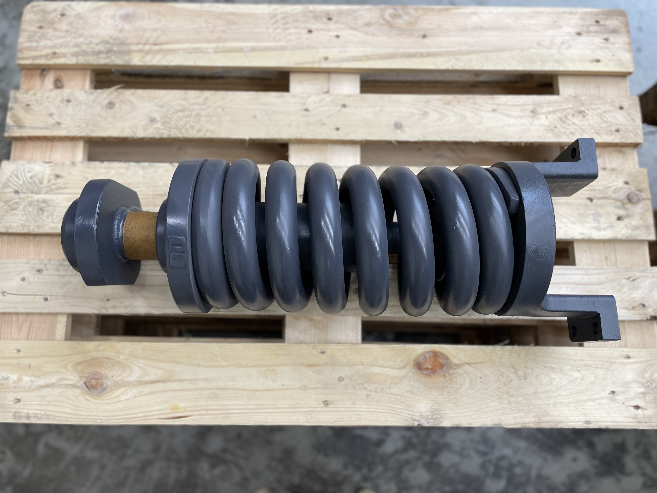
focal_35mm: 26
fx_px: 493
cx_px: 328
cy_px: 246
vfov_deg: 53.1
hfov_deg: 67.3
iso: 125
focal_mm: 4.2
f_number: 1.6
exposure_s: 1/121
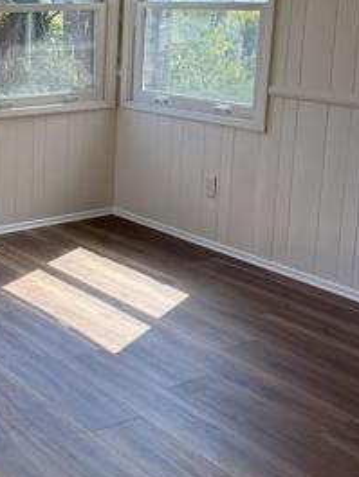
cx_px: -25
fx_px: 801
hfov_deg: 23.8
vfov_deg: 33.0
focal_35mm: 58
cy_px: 169
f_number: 1.78
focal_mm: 6.76
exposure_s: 1/250
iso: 64
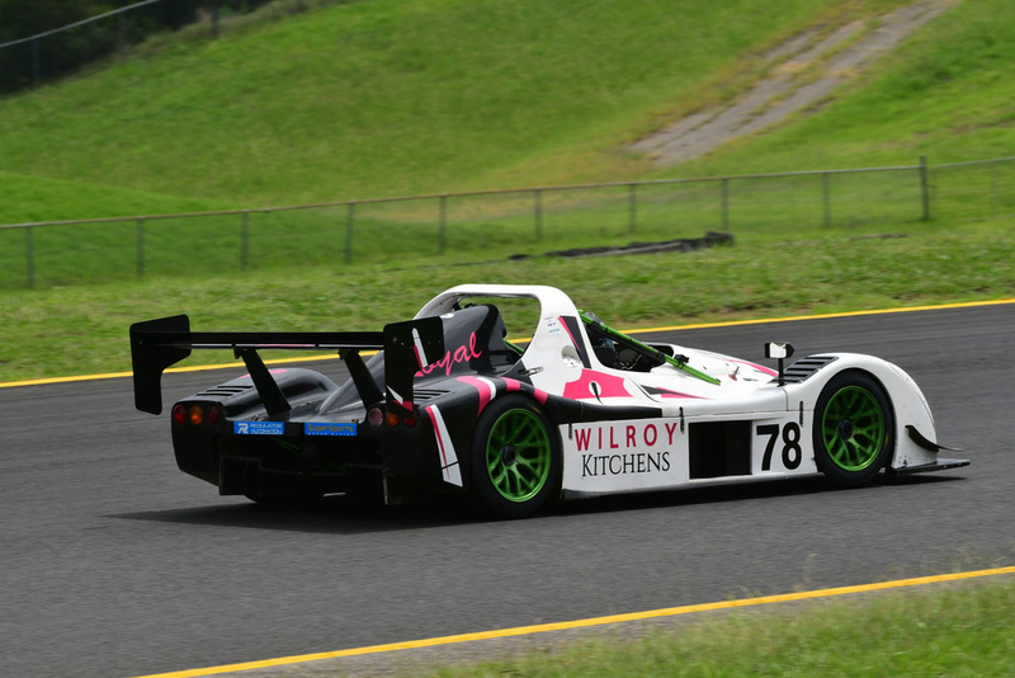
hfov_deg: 5.5
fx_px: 10576
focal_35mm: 375
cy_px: 339
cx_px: 508
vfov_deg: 3.7
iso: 320
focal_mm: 250
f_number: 11
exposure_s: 1/640
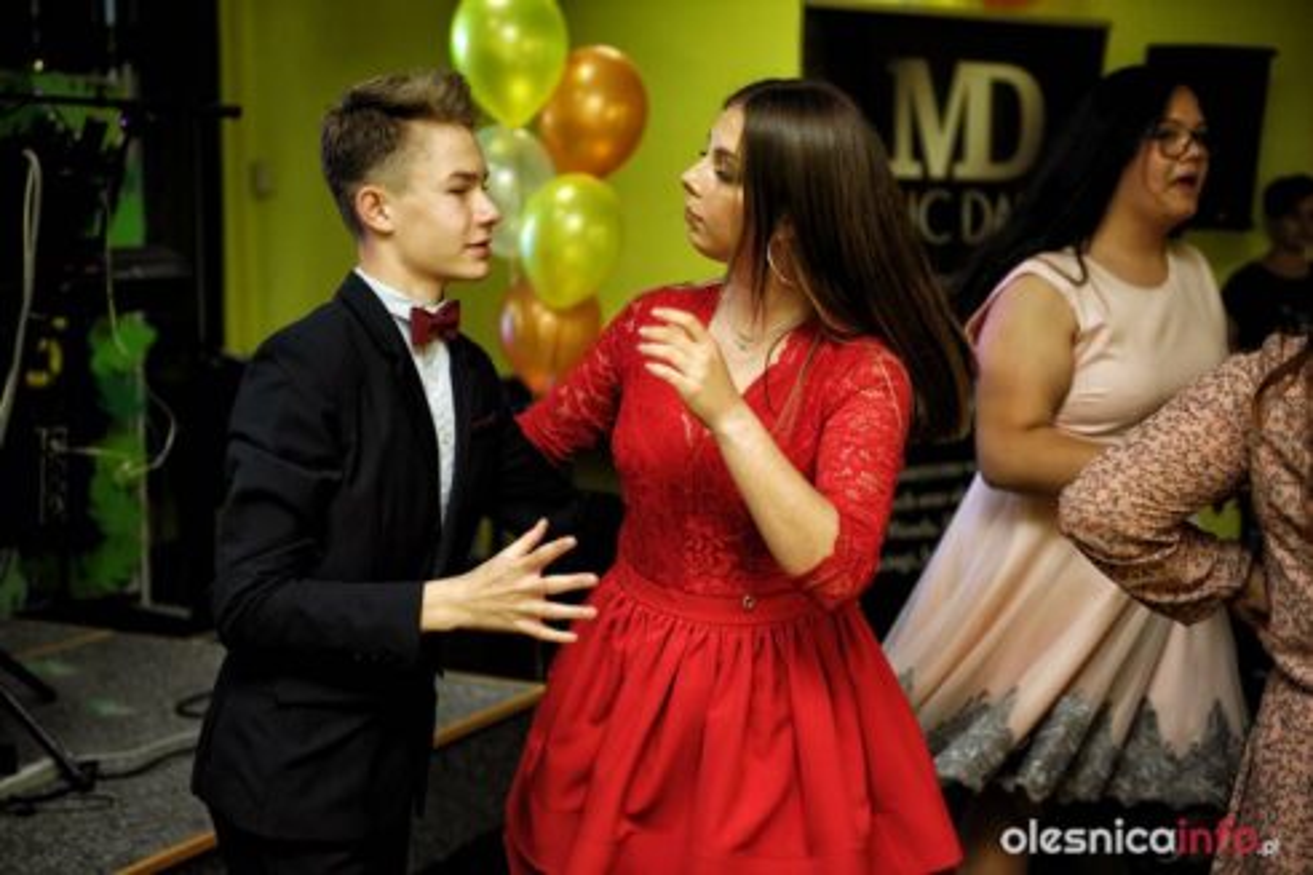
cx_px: 656
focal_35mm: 56
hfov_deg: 35.7
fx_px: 2042
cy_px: 438
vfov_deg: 24.2
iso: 640
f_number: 2.8
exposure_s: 1/250
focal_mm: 56
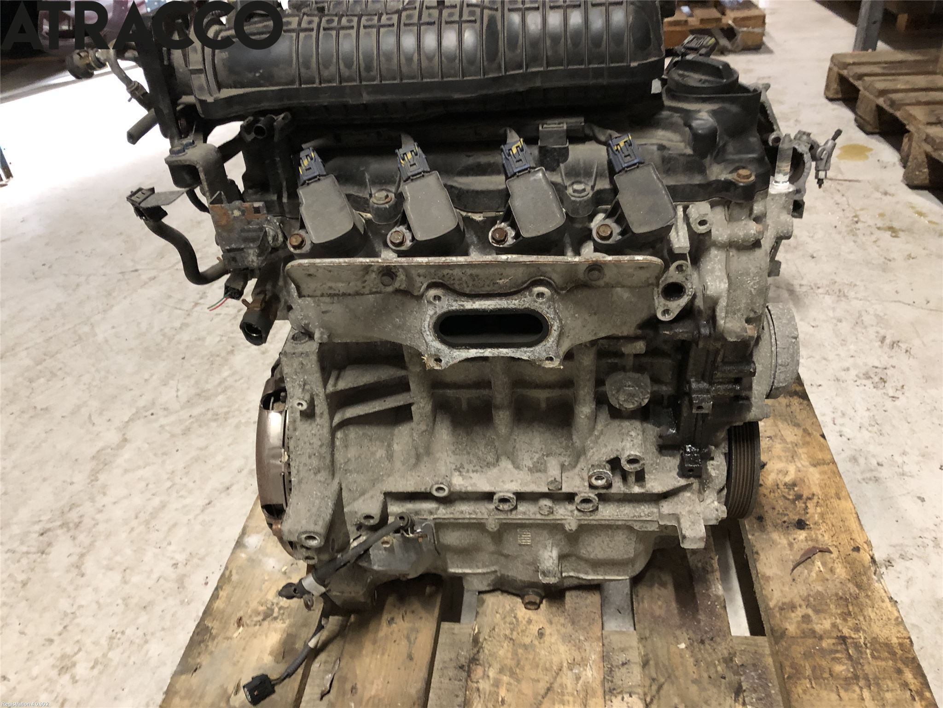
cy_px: 354
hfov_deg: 63.4
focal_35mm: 28
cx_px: 472
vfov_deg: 49.7
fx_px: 763
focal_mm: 3.99
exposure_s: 1/7
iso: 80
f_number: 1.8
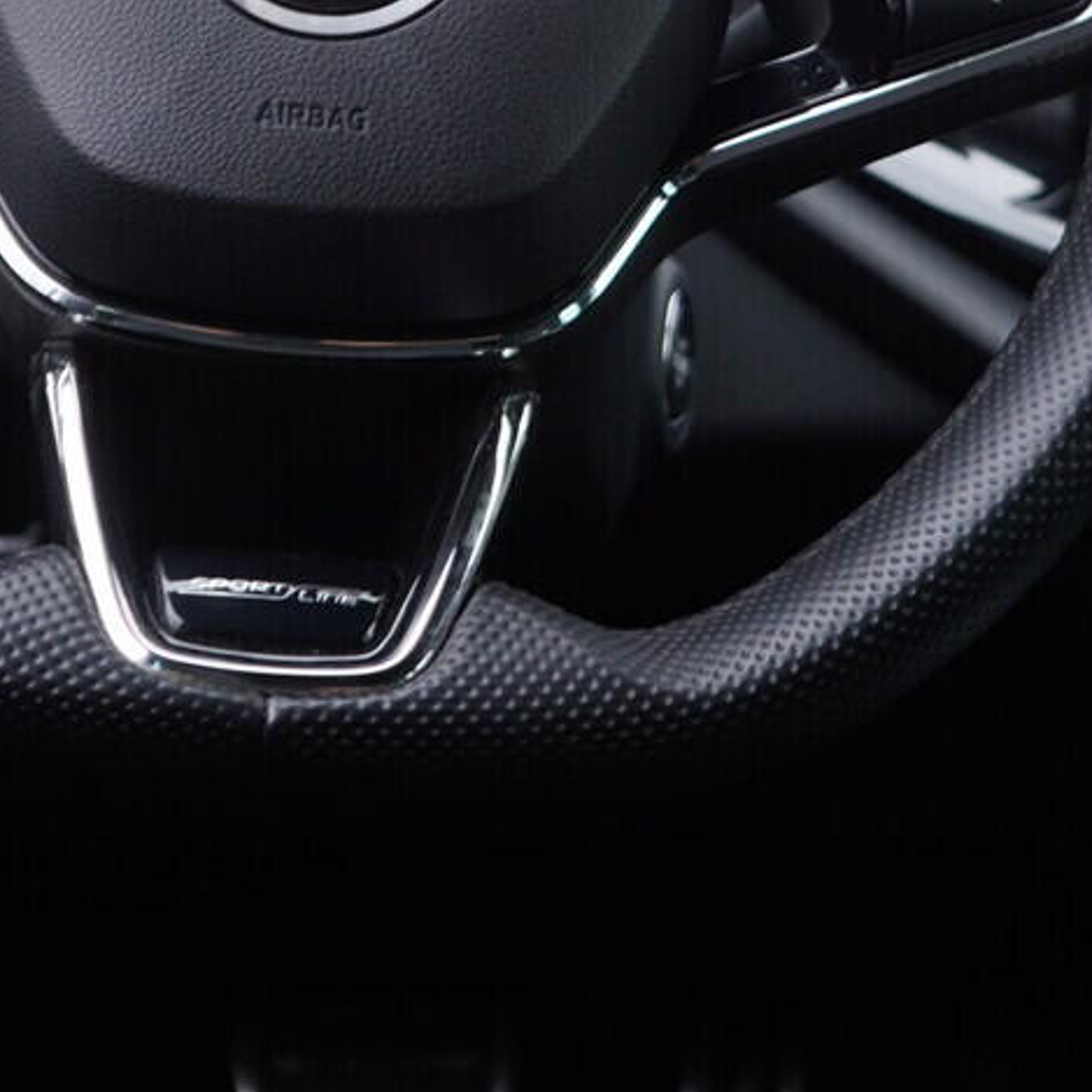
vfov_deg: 18.0
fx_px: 3355
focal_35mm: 94
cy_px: -2
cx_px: 393
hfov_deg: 18.5
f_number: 2.8
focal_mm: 24
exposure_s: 1/40
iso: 125
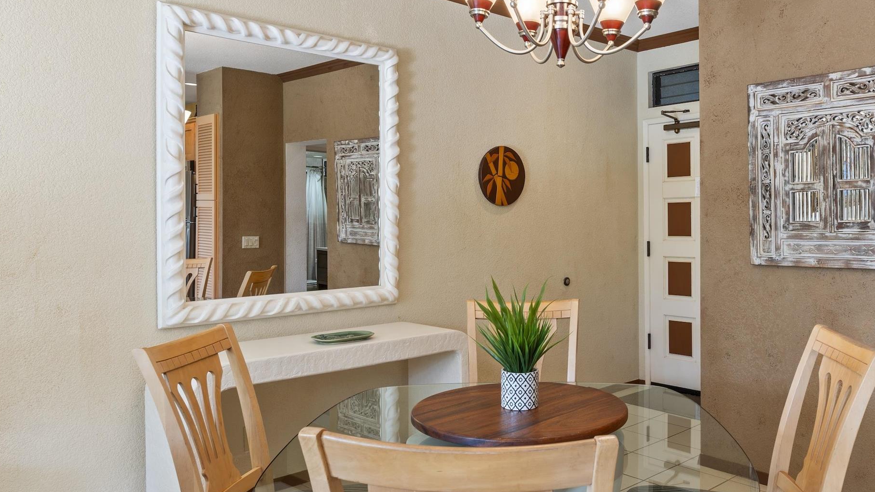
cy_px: 218
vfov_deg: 38.9
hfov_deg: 63.4
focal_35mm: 30
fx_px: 696
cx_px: 547
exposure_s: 1.3
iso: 100
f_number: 8
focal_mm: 17
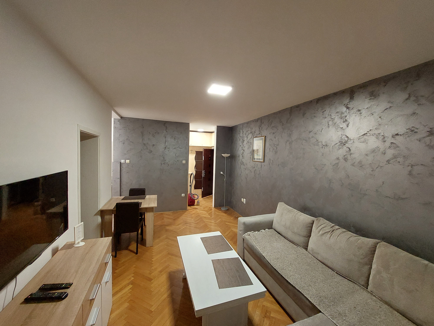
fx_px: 163
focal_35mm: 13
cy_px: 163
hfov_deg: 106.2
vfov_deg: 89.9
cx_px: 217
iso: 400
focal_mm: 1.74
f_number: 2.2
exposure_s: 1/25
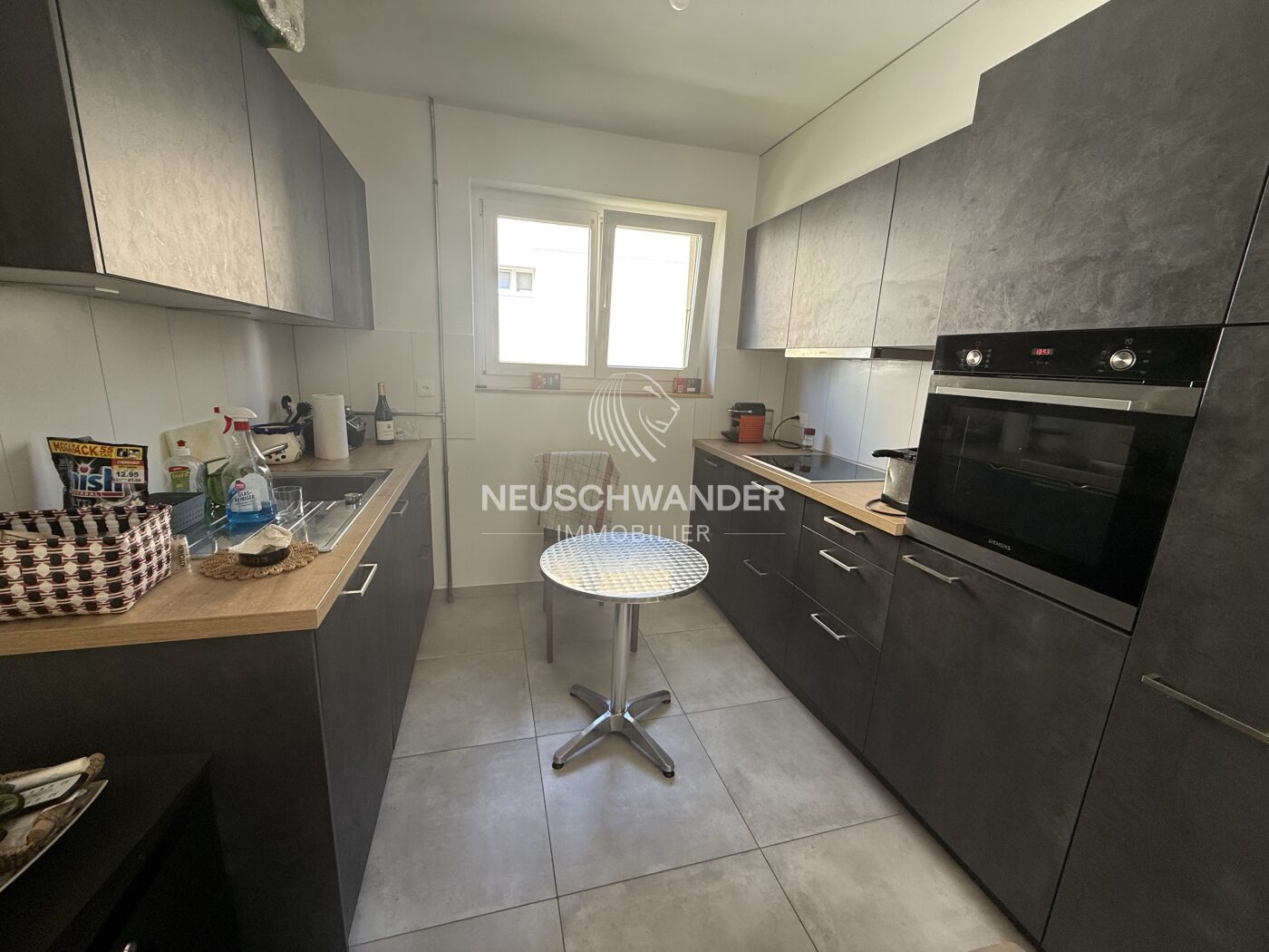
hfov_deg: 102.1
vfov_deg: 85.7
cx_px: 634
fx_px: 513
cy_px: 476
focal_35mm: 14
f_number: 2.2
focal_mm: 2.22
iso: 100
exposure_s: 1/99
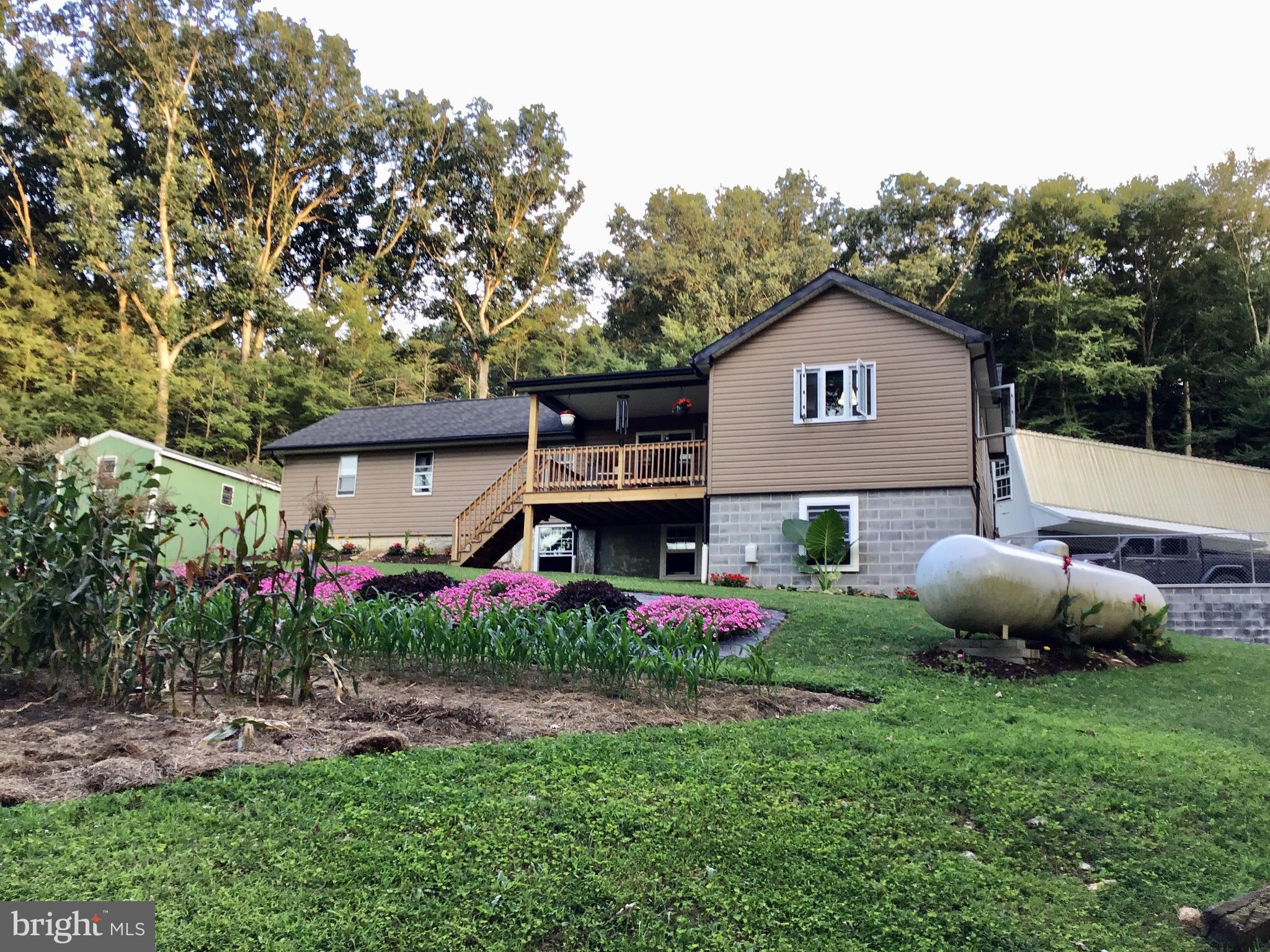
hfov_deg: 58.4
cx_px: 635
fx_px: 1137
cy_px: 476
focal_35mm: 31
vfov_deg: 45.4
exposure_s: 1/60
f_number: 2.4
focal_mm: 3.3
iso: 32
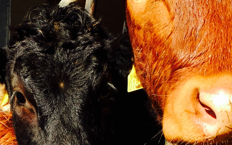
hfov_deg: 20.6
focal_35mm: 100
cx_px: 62
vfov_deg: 12.9
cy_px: 139
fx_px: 632
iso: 32
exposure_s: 1/549
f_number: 2.2
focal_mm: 4.15
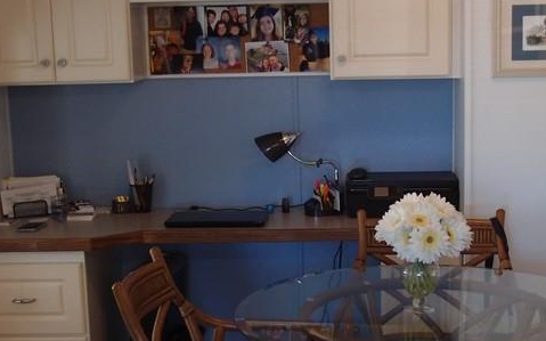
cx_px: 294
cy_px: 241
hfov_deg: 30.2
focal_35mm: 68
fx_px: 1012
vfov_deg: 19.0
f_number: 1.8
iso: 125
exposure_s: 1/60
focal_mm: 6.48
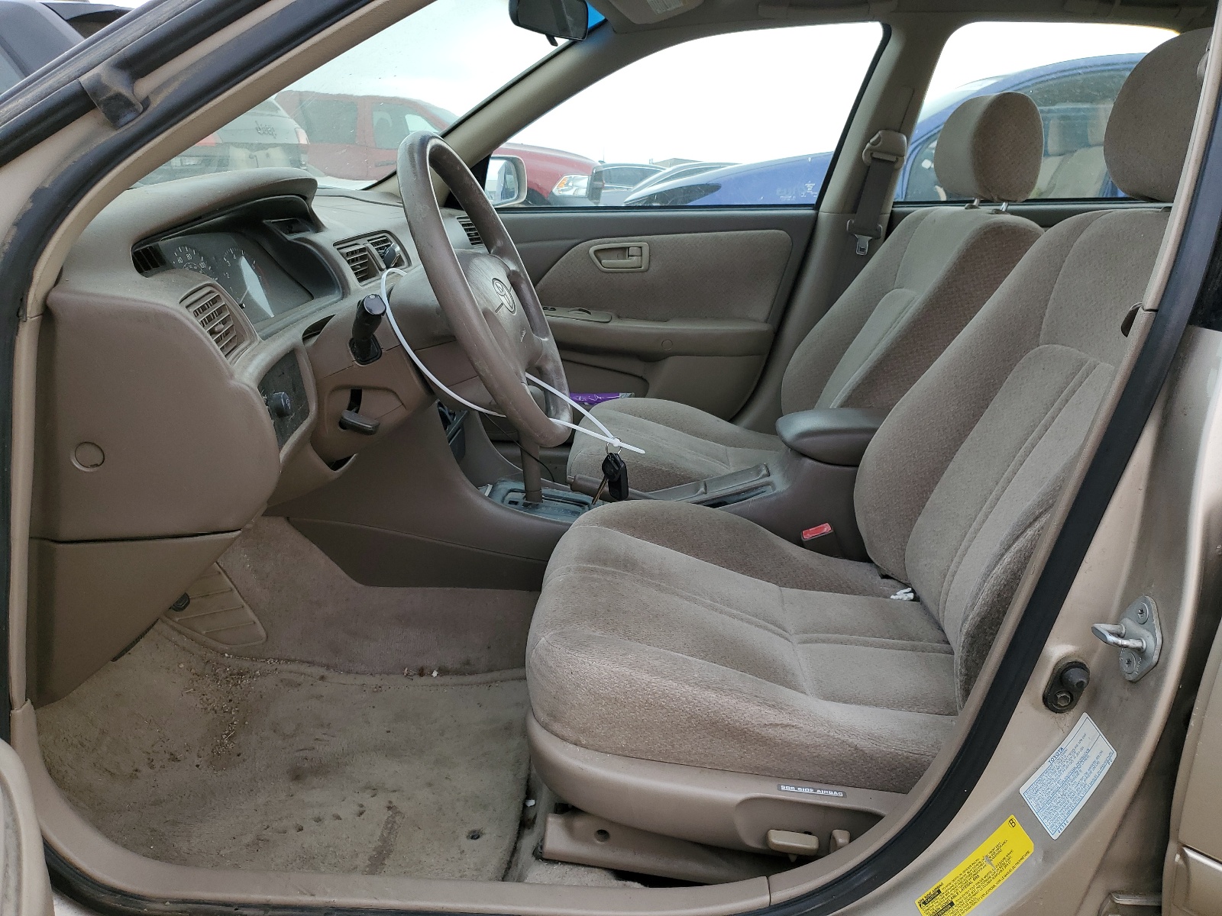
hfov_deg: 67.3
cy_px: 458
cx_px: 611
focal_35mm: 26
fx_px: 918
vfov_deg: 53.1
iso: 50
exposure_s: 1/278
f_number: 1.5
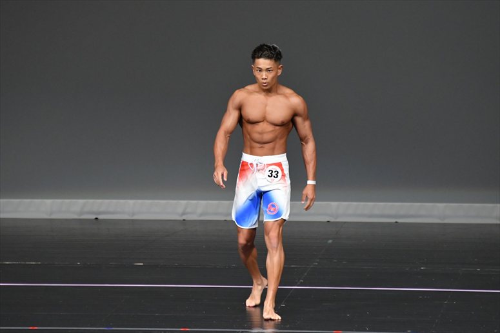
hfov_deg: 6.0
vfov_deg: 4.0
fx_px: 4789
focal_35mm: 345
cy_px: 166
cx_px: 250
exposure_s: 1/400
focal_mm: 230
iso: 4000
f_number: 5.6
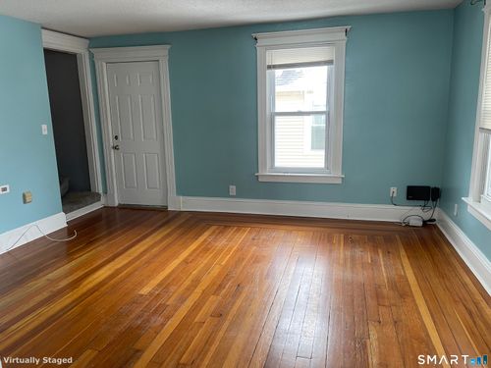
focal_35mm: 25
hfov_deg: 69.4
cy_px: 184
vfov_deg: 54.9
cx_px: 246
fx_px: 355
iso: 80
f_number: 1.6
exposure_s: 1/60
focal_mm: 5.1
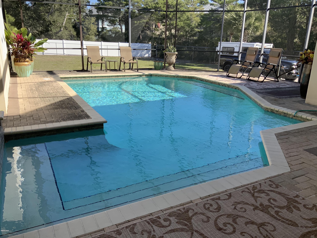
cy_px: 119
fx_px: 266
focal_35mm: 29
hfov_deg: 61.7
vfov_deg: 48.2
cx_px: 158
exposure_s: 1/486
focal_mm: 3
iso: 16
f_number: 1.8
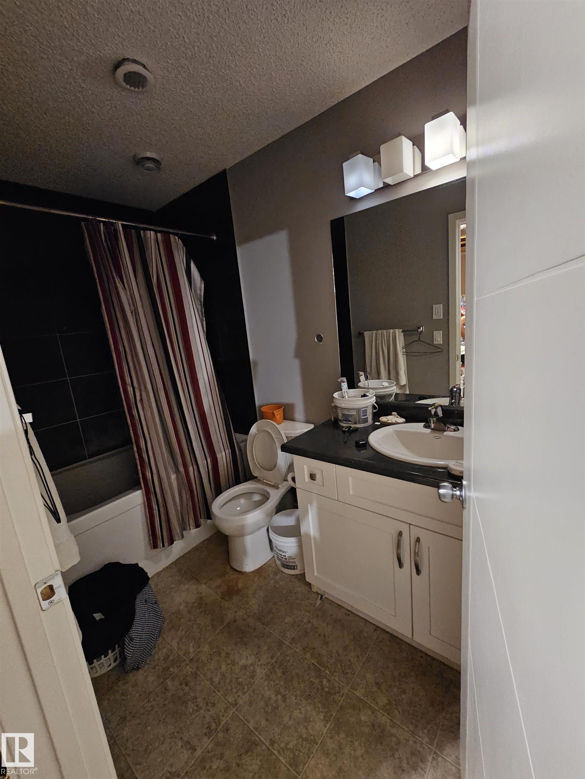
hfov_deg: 89.9
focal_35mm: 13
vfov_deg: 106.2
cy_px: 390
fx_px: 293
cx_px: 292
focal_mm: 2.2
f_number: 2.2
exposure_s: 1/24
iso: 1600
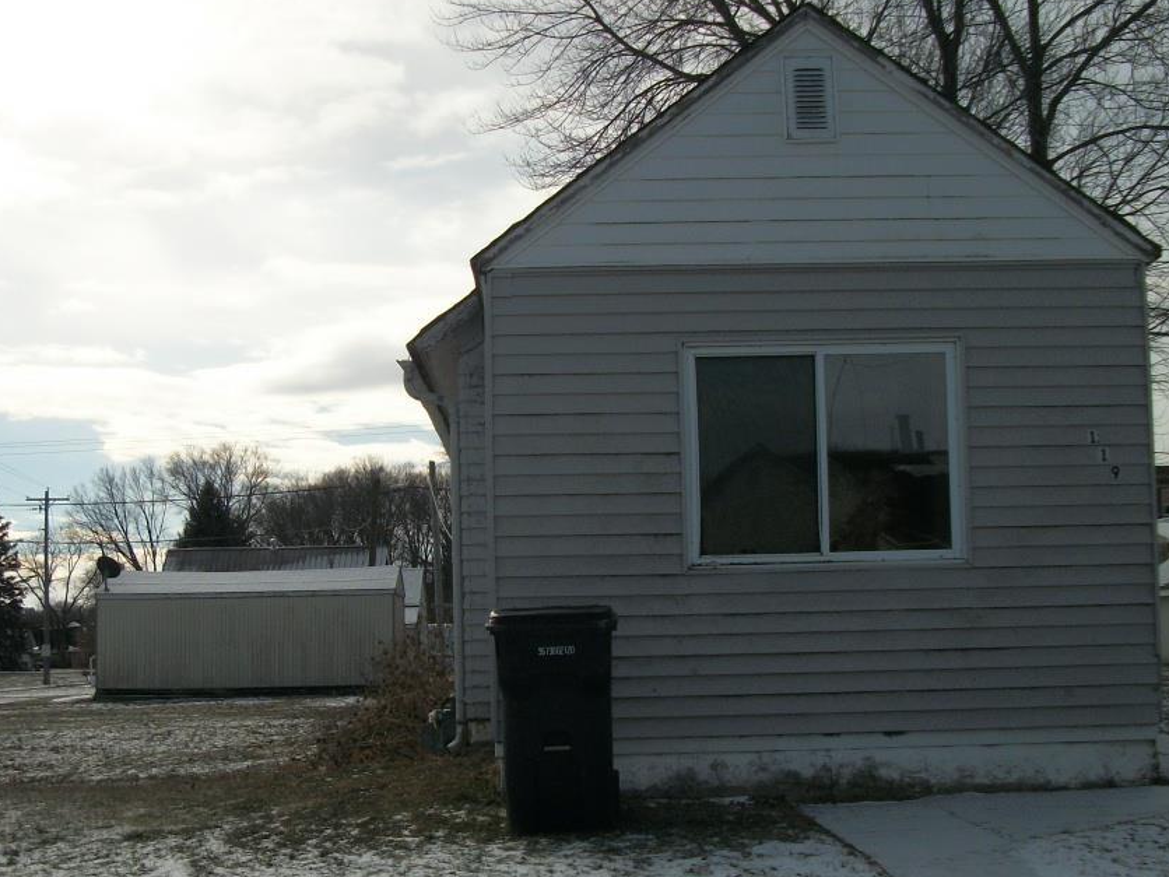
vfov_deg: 29.5
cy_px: 564
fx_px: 1655
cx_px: 484
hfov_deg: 38.8
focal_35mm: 49
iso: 80
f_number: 8.8
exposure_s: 1/500
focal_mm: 5.7
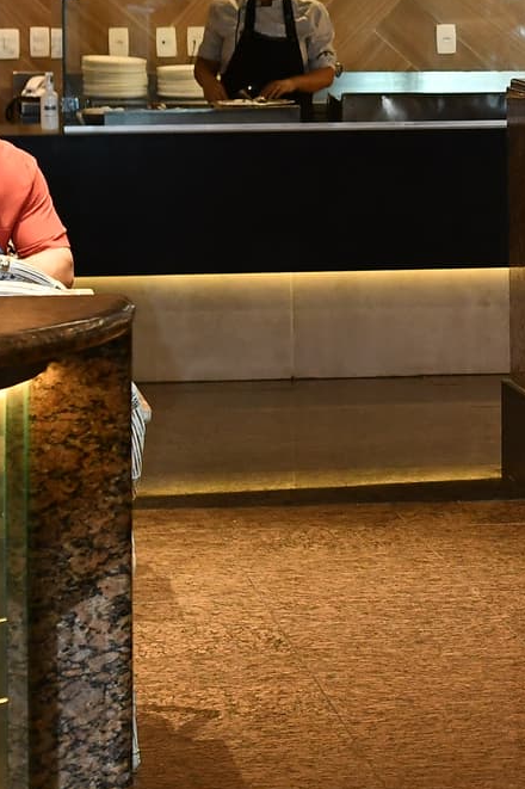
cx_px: 1130
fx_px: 4970
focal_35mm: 227
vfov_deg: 9.0
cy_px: -3
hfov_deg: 5.9
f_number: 4
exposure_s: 1/125
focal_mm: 50
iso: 1000
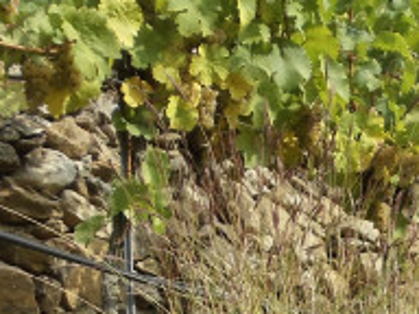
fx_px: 2130
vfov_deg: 8.3
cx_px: 644
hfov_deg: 10.8
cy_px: 410
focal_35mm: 176
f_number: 7.1
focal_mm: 6
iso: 100
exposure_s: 1/200
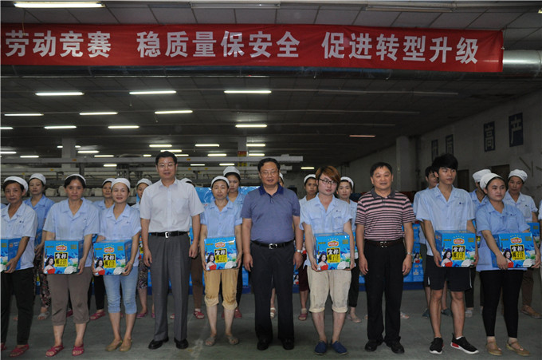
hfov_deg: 59.6
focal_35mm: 32
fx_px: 473
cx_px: 271
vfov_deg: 41.6
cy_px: 180
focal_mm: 21
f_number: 3.8
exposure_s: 1/60
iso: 800
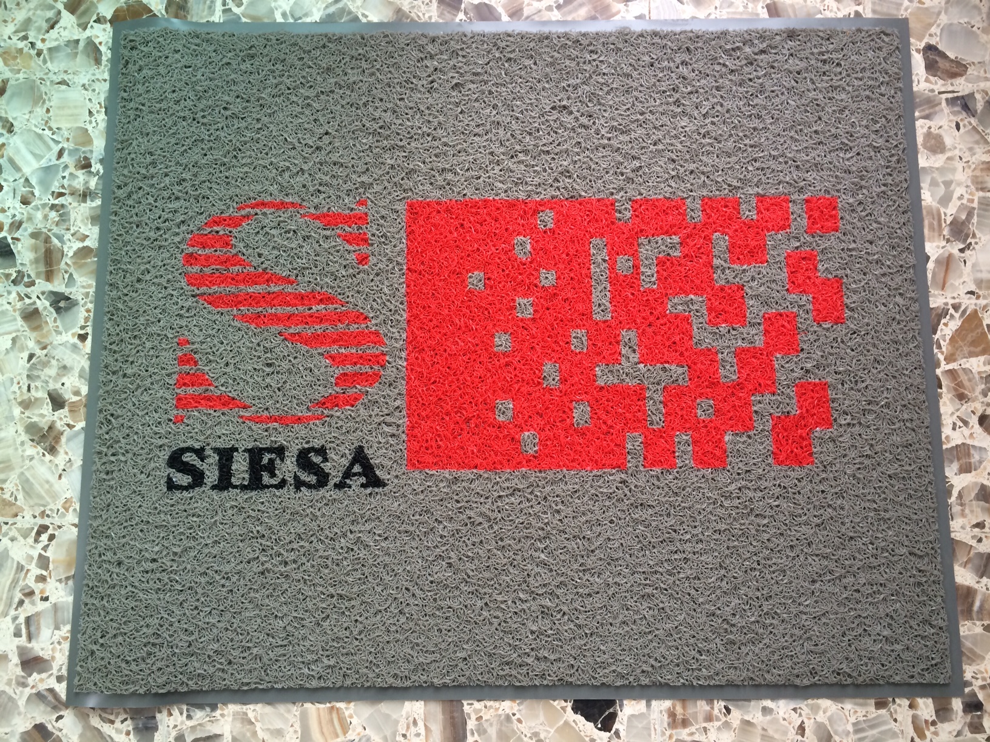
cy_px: 371
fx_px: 829
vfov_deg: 48.2
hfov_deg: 61.7
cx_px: 495
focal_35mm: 29
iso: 40
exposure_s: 1/40
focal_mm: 4.15
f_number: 2.2
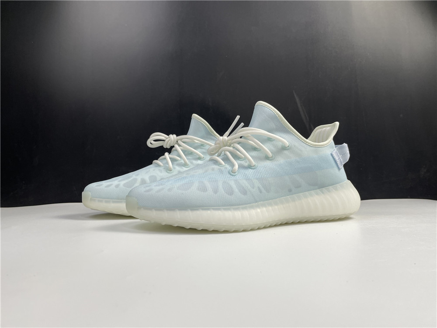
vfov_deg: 53.1
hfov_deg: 67.3
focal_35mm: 26
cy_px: 164
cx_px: 218
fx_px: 328
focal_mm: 4.2
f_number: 1.6
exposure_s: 1/100
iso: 50
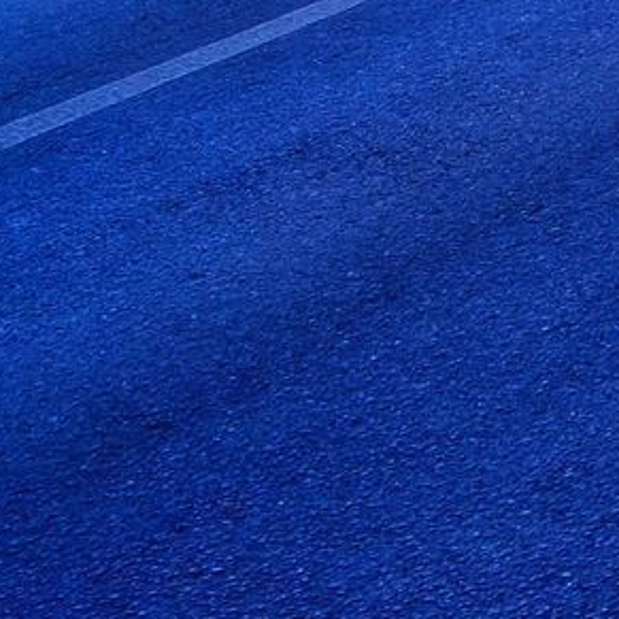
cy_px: -250
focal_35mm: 118
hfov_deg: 12.6
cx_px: 1310
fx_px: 2387
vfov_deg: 14.0
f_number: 7.1
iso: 100
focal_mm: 18
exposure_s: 1/100
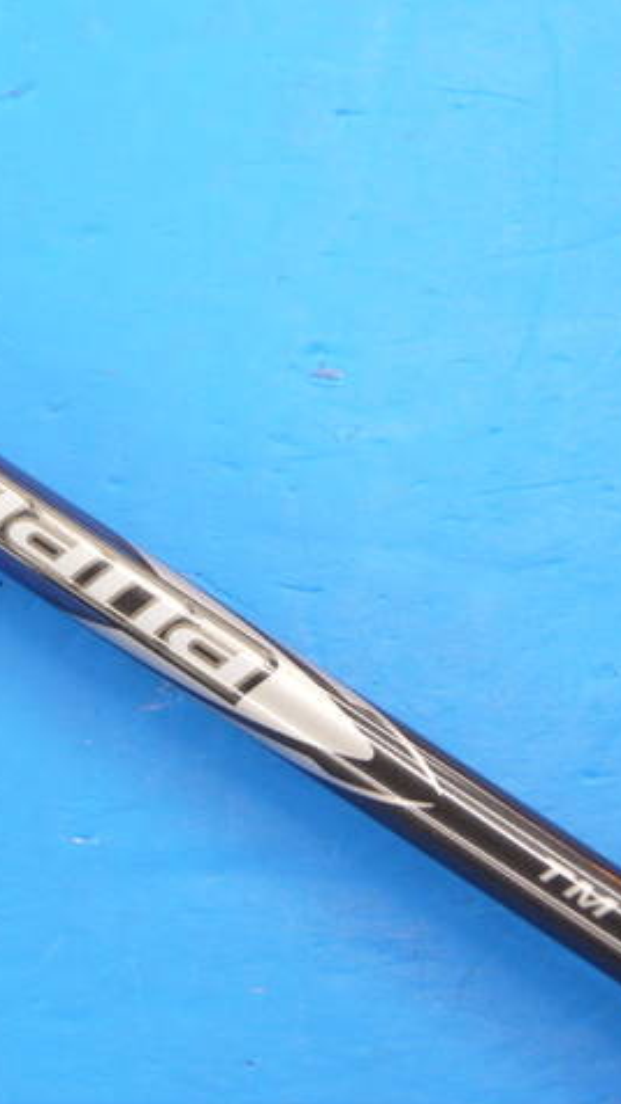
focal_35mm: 123
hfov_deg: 9.9
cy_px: 554
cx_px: 206
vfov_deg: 17.4
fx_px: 3598
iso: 800
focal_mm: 42
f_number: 5.6
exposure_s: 1/80
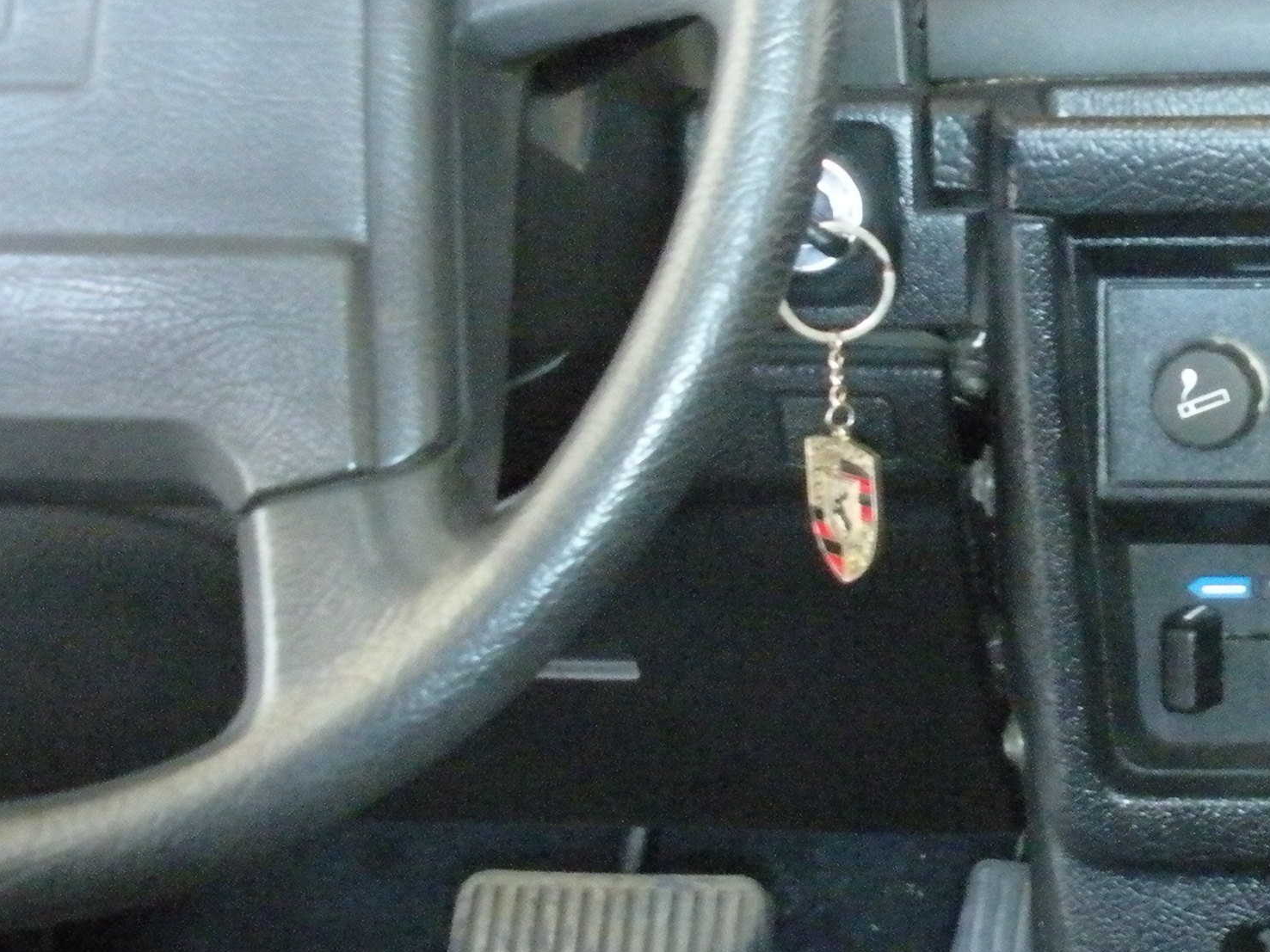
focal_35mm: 89
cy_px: 349
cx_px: 1526
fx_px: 3265
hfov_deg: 20.6
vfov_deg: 16.6
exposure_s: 1/4.6
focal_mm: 6.3
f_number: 3.5
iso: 800
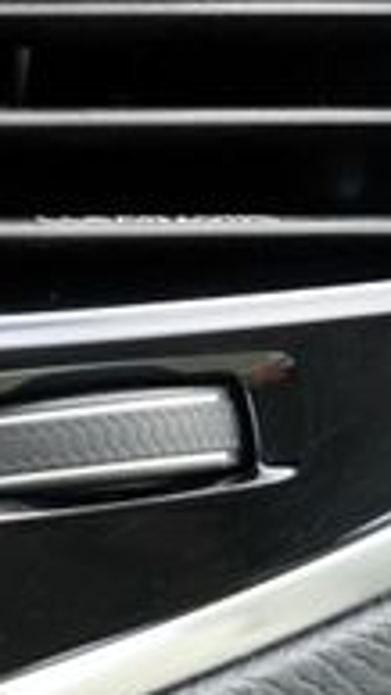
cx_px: -1184
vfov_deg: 9.5
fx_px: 4169
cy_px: 115
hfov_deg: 4.8
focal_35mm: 226
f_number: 4
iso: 320
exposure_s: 1/160
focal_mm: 41
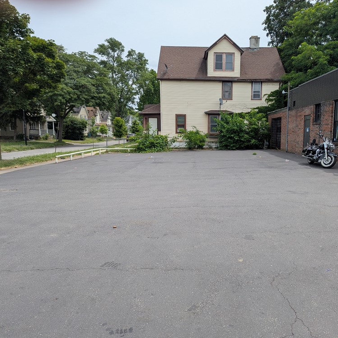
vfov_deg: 55.6
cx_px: 209
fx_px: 320
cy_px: 166
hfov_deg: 55.1
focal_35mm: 29
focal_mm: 6.81
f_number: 1.85
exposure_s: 1/2410
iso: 48
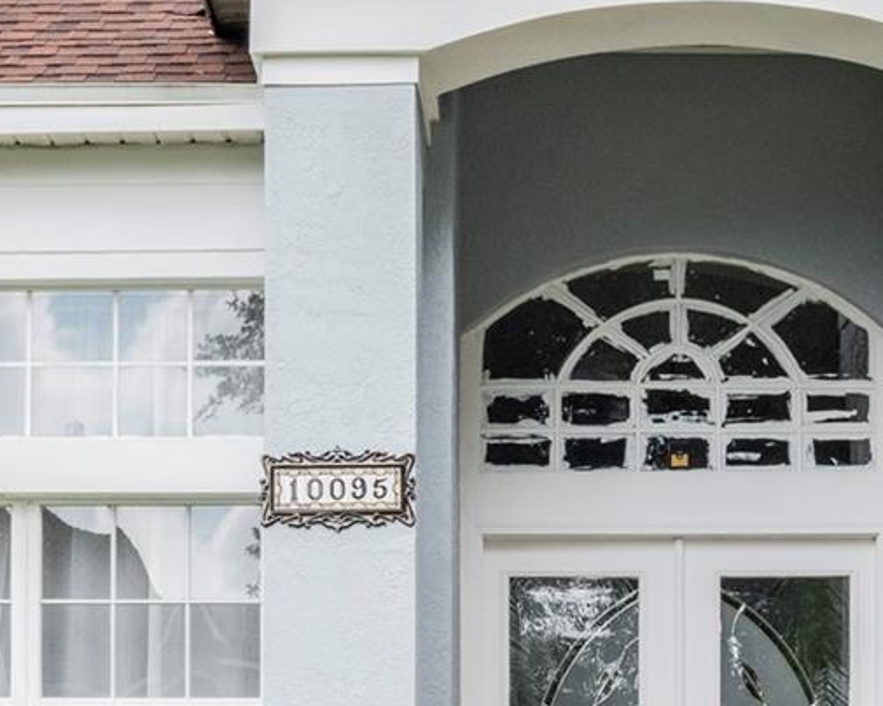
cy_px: 425
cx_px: 421
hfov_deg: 17.9
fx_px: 2796
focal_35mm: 107
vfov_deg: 14.4
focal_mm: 24
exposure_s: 1/40
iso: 800
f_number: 13
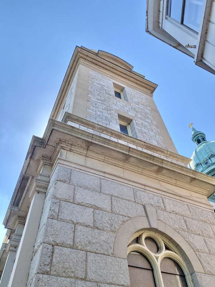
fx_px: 215
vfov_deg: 67.3
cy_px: 144
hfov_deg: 53.1
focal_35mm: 26
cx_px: 108
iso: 32
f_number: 1.8
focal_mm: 4.25
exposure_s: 1/1808
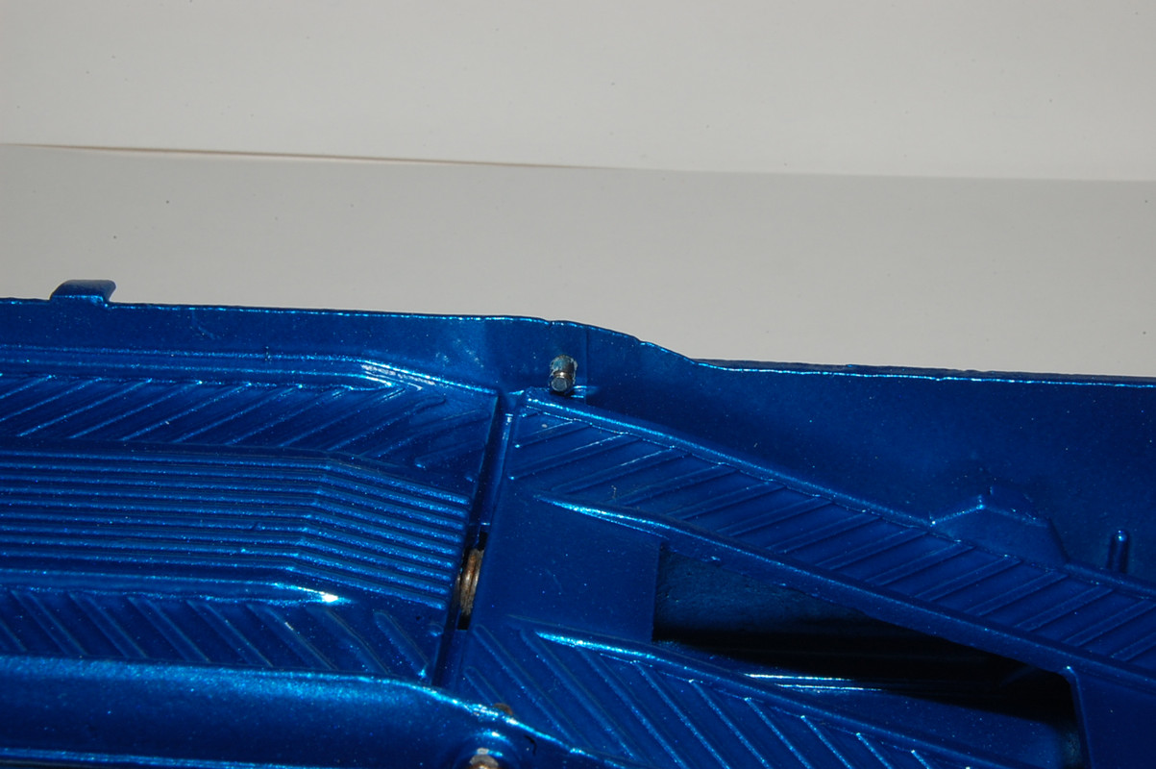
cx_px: 578
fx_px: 1925
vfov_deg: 22.6
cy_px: 384
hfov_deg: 33.4
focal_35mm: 60
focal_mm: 40
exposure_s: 1/60
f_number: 25
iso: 400
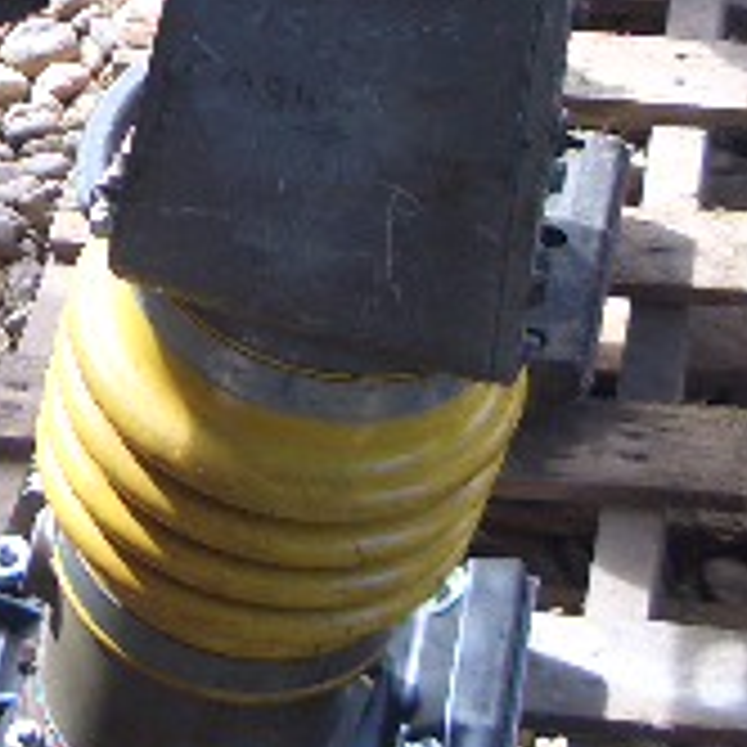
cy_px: -104
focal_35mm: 119
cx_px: -9
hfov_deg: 14.4
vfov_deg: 14.3
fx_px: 2905
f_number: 2.6
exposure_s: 1/100
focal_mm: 5.8
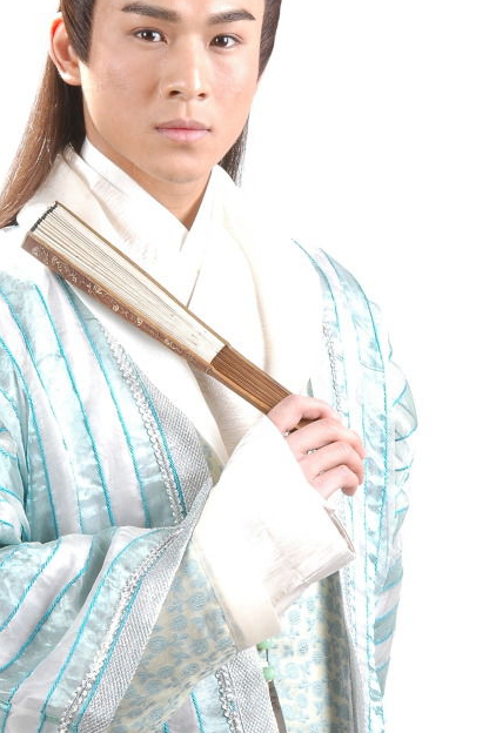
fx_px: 3402
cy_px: 360
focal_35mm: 167
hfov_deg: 8.2
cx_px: 192
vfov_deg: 12.3
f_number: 16
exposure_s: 1/60
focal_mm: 68
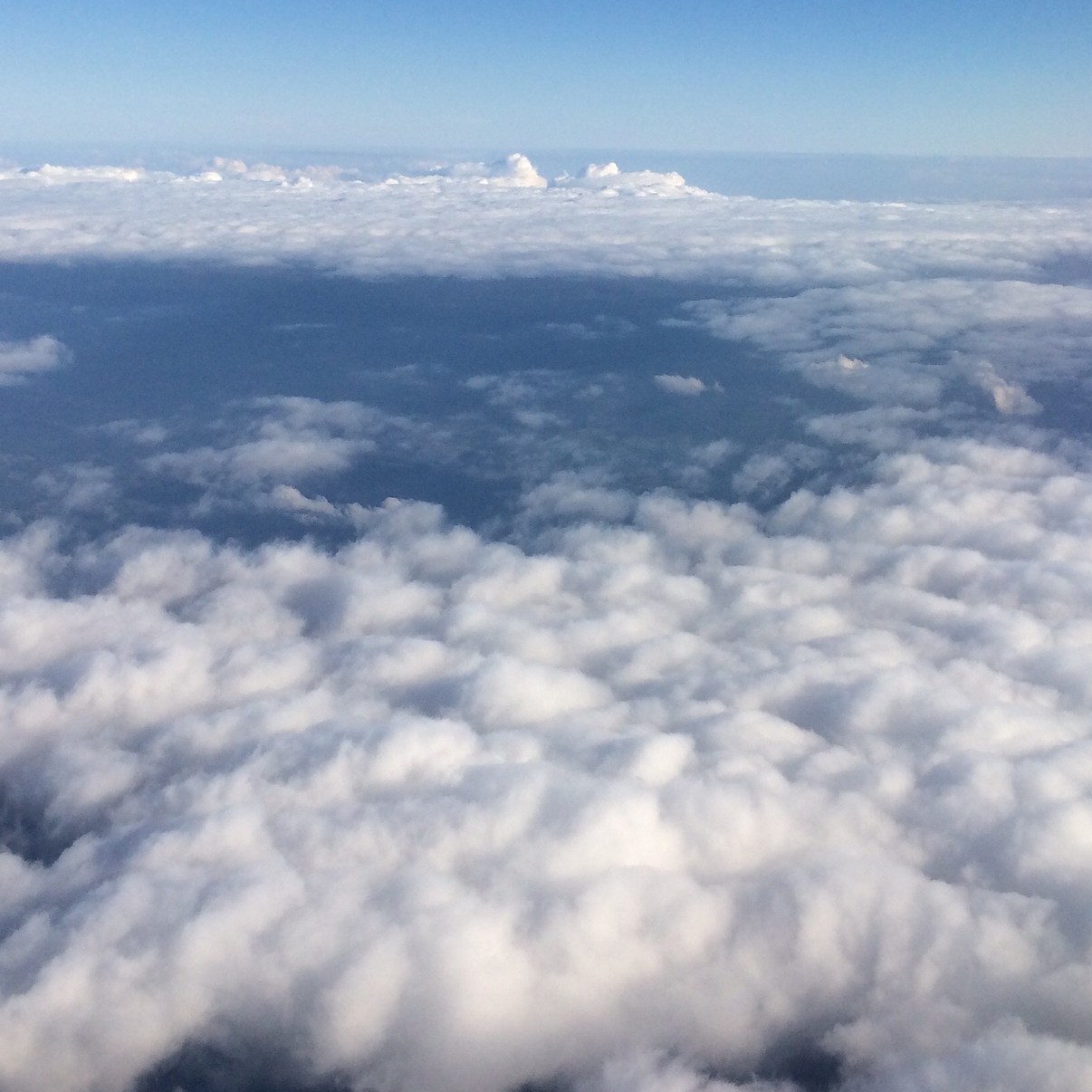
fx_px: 1820
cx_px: 587
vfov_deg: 33.2
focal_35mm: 51
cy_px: 407
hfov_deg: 33.4
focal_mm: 4.15
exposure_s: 1/2283
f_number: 2.2
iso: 32
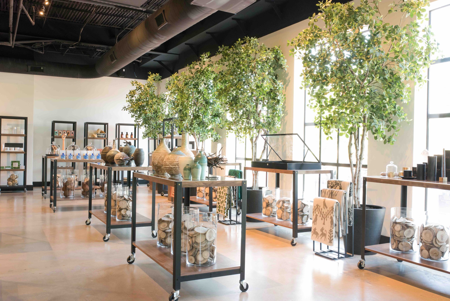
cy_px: 150
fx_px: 438
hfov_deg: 54.4
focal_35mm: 35
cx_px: 225
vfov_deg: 37.9
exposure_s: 1/5
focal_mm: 35
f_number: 16
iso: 1000
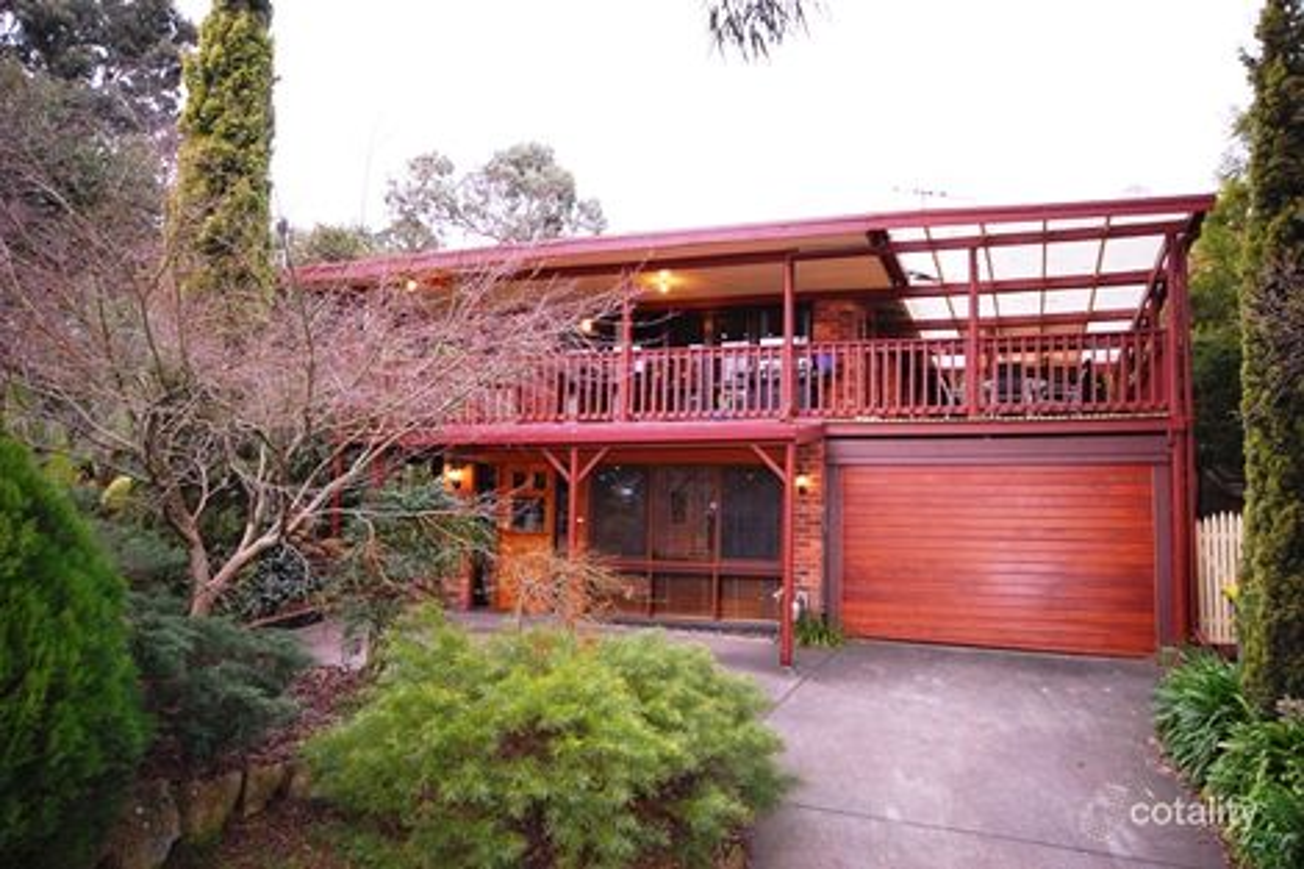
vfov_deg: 43.6
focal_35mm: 30
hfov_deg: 61.9
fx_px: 1086
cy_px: 434
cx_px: 652
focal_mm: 20
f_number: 5.6
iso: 800
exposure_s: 1/60
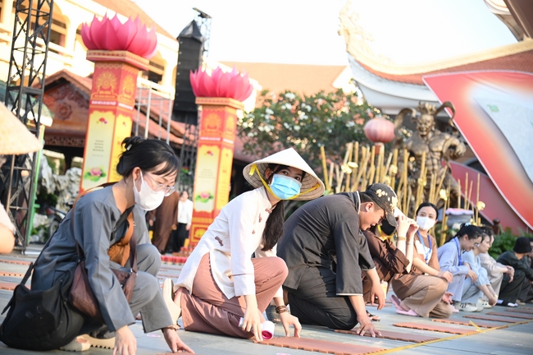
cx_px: 266
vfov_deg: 19.4
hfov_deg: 28.9
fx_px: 1035
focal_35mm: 70
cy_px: 178
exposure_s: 1/400
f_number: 4
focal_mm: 70
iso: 400
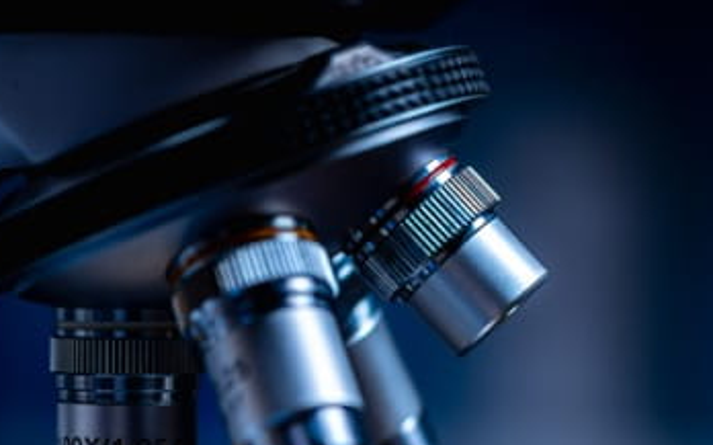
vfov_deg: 6.6
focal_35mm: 197
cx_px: 559
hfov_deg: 10.6
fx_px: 3826
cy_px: 417
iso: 50
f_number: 3
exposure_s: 1/6
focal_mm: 105
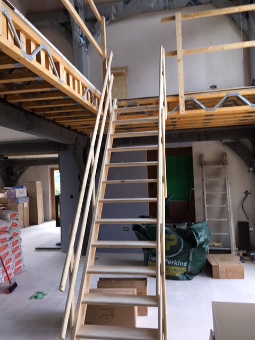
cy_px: 170
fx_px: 285
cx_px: 128
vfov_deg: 61.7
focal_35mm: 29
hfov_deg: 48.2
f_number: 2.2
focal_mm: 4.15
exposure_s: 1/50
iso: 32
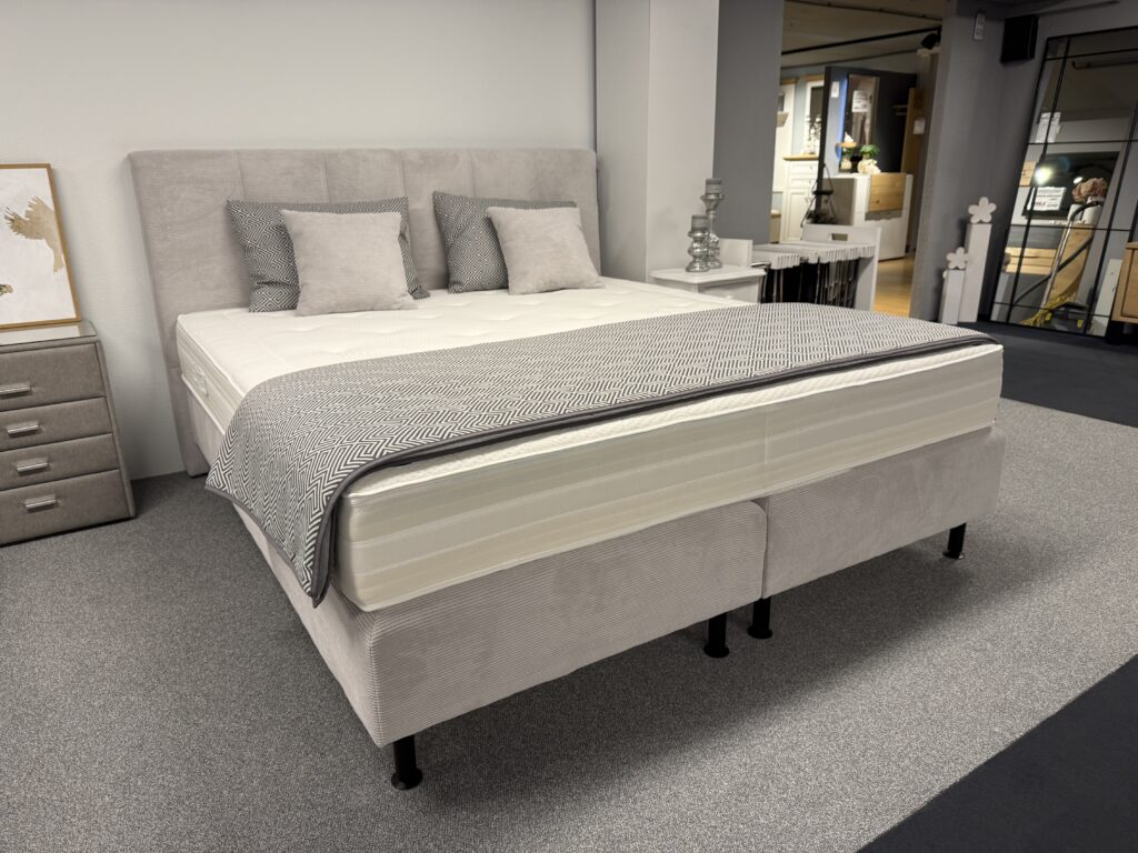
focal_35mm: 24
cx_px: 569
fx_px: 789
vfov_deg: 56.8
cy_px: 426
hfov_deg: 71.6
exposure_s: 1/100
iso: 160
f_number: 1.78
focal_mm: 6.76
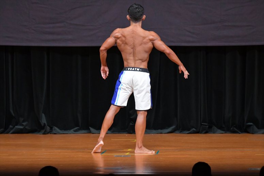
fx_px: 2089
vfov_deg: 4.8
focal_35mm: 285
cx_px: 132
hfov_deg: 7.2
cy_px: 88
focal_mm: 190
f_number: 5.6
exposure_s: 1/400
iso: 5000
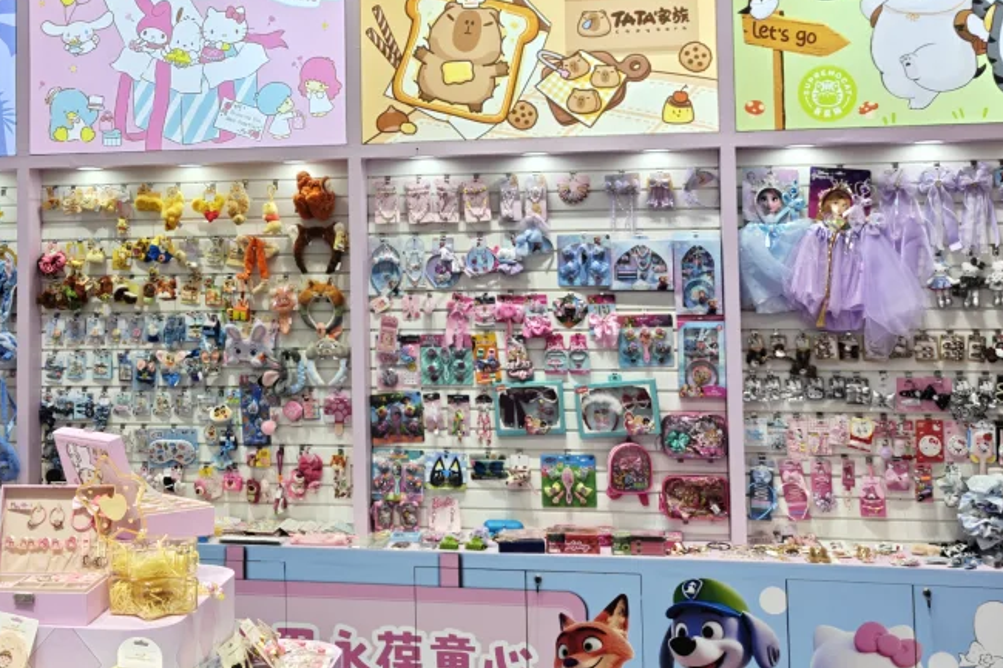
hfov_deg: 36.9
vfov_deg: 25.3
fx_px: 1476
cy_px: 180
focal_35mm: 53
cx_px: 285
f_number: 1.6
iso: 64
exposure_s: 1/100
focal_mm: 6.06
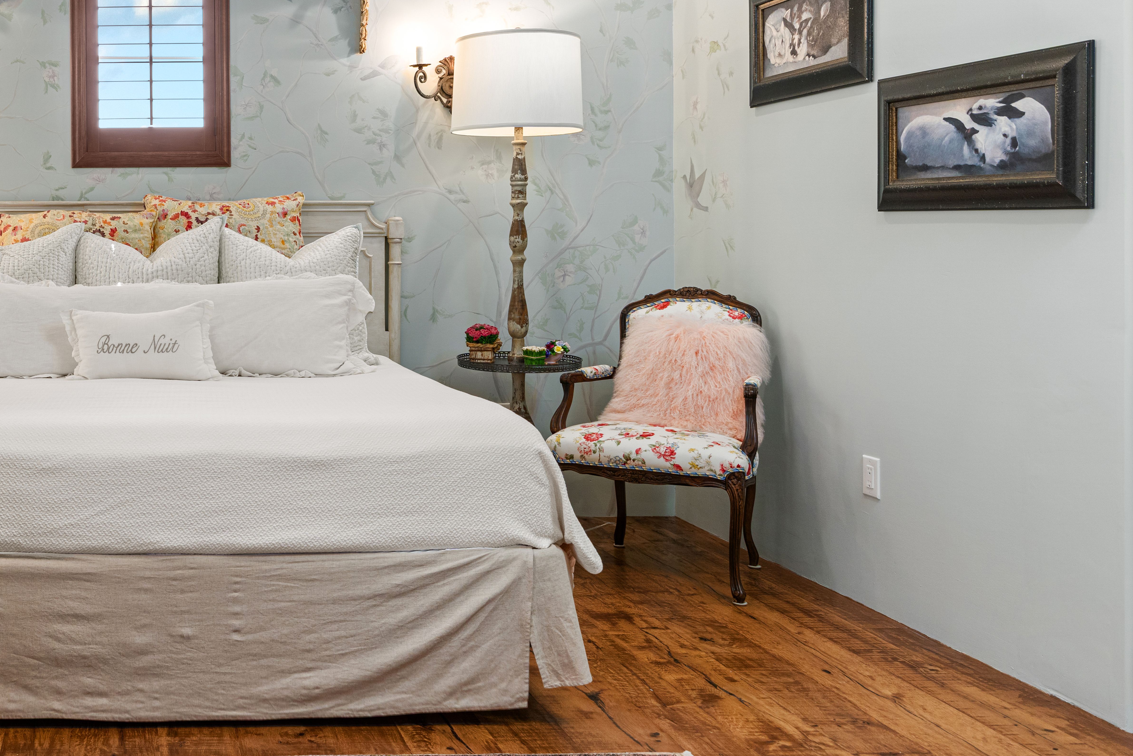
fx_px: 1133
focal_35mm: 36
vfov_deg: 36.5
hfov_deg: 48.0
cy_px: 246
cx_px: 125
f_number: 2.8
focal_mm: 18
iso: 400
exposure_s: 1/30
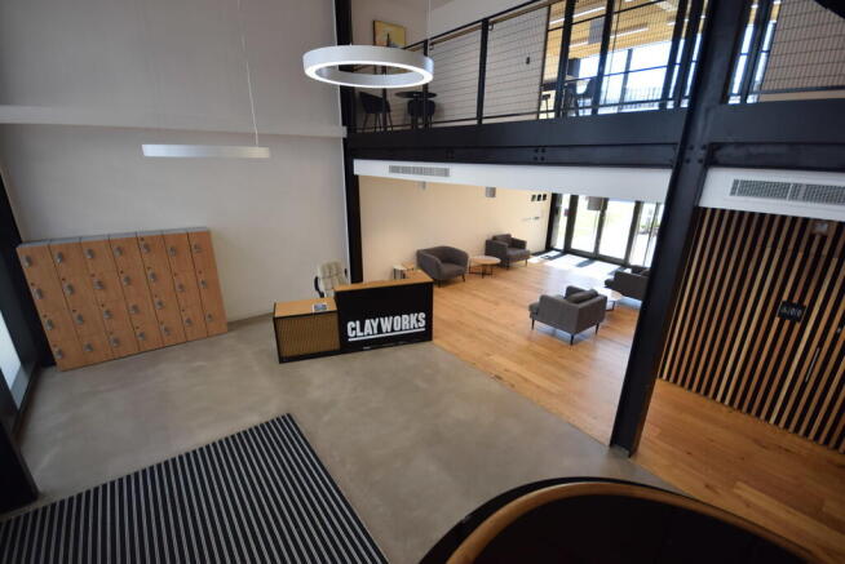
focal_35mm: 15
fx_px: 352
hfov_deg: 100.4
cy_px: 282
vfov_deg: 77.4
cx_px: 422
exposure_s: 1/100
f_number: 5
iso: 200
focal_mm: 10
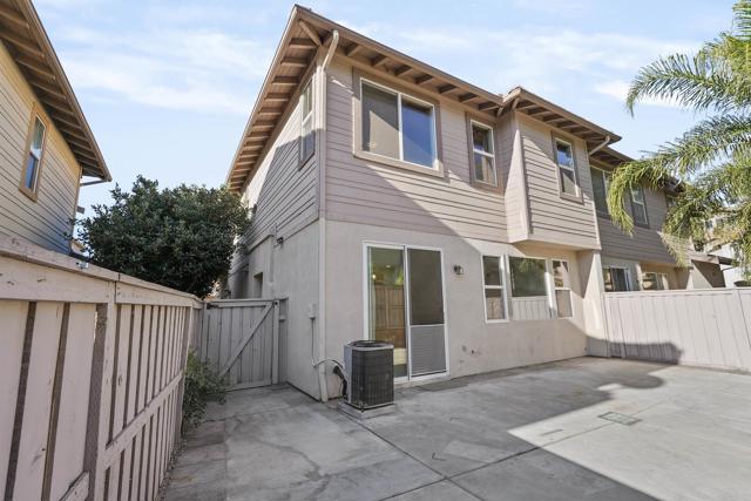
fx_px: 334
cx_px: 376
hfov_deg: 96.7
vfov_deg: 73.8
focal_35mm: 16
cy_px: 250
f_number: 5
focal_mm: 16
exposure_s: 1/125
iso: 100
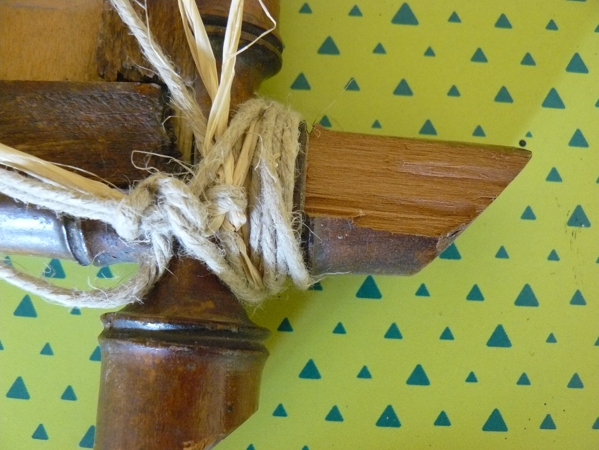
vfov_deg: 39.7
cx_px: 300
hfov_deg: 51.4
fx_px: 623
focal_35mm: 36
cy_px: 225
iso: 400
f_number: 2.8
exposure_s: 1/40
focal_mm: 6
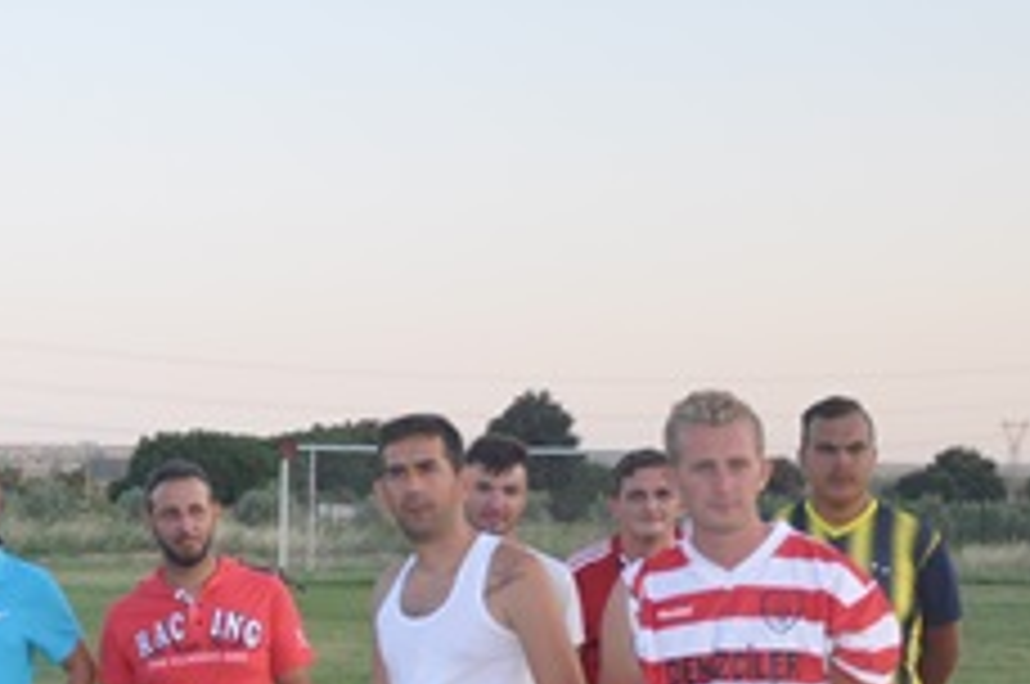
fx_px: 2903
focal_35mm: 102
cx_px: -184
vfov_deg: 13.3
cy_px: 646
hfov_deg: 19.1
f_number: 4.5
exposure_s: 1/200
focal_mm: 21
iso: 200
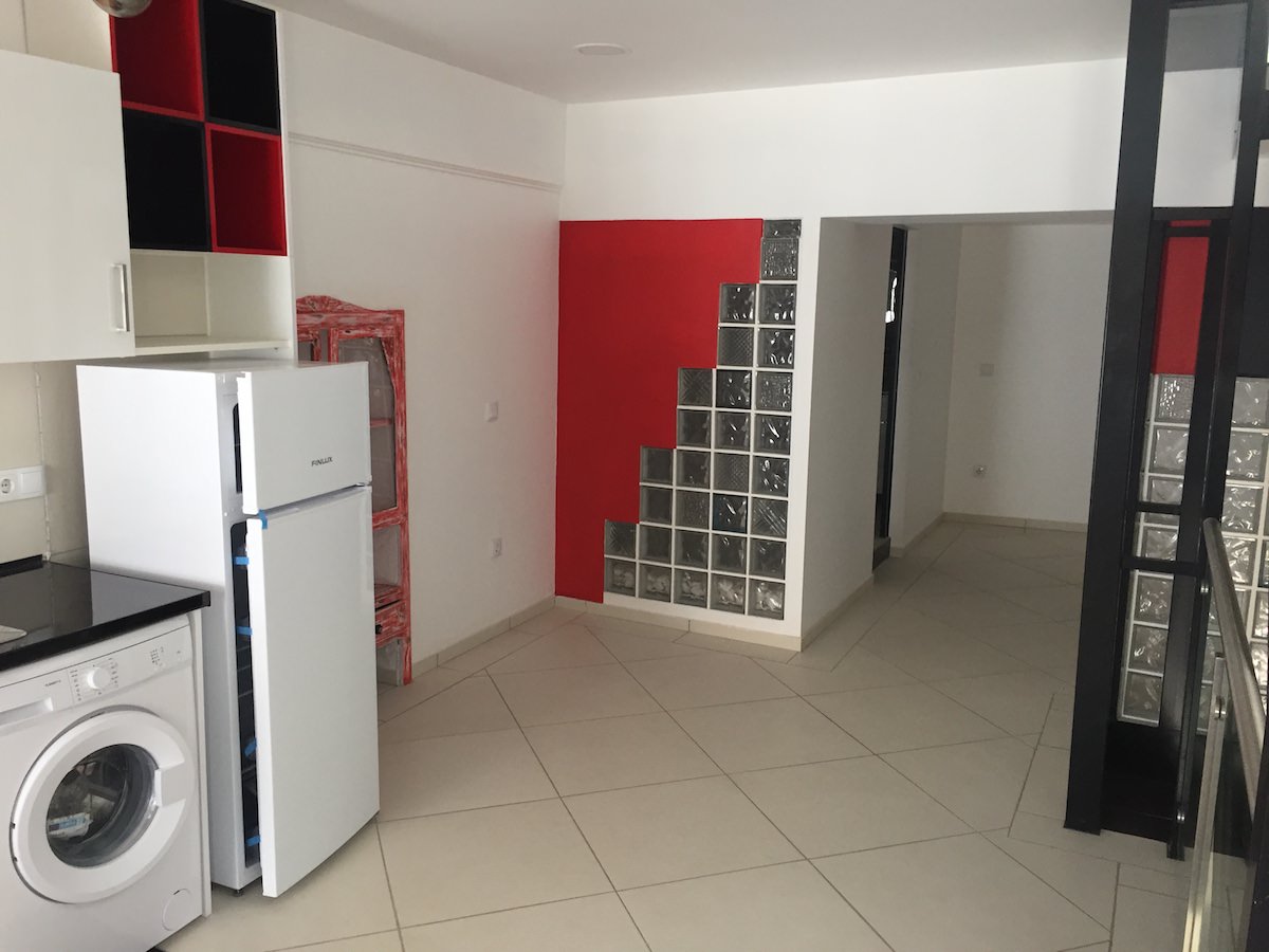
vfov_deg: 48.2
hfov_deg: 61.7
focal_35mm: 29
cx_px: 634
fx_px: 1063
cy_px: 476
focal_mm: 4.15
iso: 64
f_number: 2.2
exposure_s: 1/33
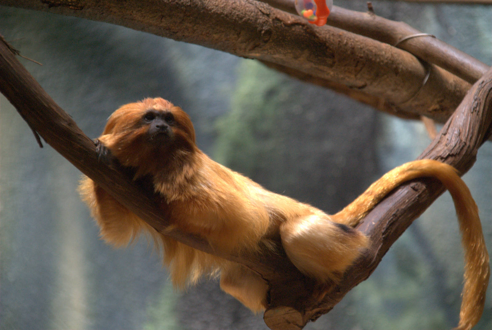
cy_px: 165
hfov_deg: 6.9
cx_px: 246
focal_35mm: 300
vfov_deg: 4.6
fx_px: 4106
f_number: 6.3
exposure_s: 1/60
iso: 1600
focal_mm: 200
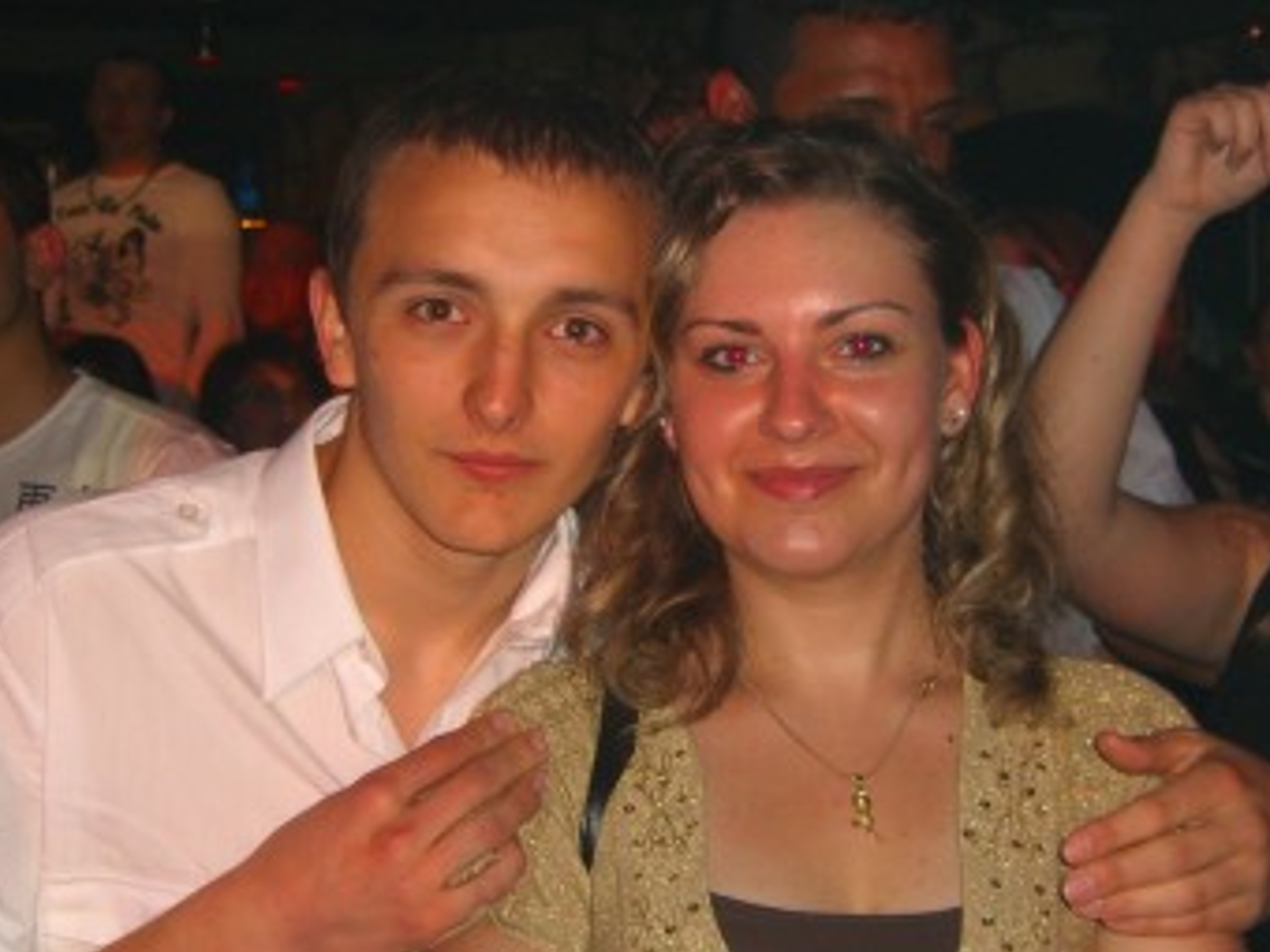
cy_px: 538
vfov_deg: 21.9
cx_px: 743
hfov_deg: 28.9
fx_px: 2458
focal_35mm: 67
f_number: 2.8
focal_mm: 7.9
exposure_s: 1/60
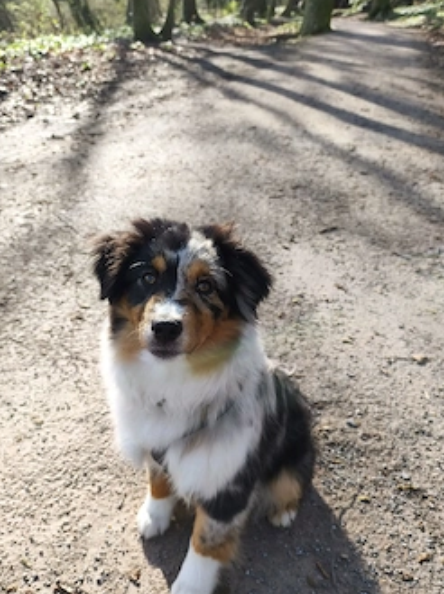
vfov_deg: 63.5
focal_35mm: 28
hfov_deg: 49.5
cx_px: 191
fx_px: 480
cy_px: 312
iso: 50
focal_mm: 6.14
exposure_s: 1/204
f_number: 1.65
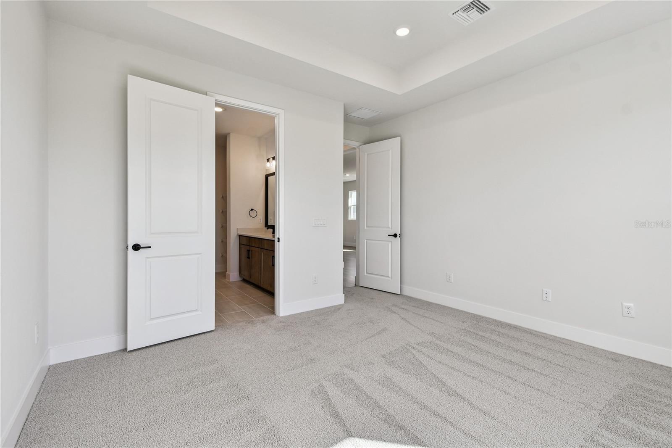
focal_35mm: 15
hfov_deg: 100.4
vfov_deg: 77.3
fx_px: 280
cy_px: 224
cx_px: 336
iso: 100
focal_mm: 10
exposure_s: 1/125
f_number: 7.1
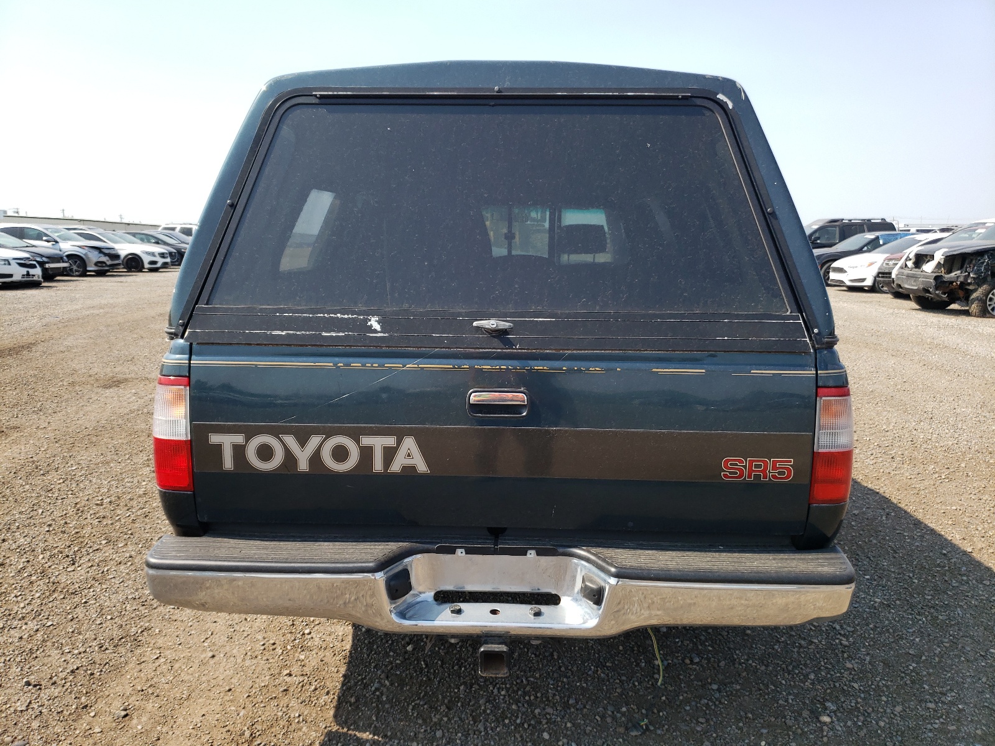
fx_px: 747
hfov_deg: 67.3
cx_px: 498
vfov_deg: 53.1
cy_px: 373
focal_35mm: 26
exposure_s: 1/1429
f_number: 1.5
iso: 50
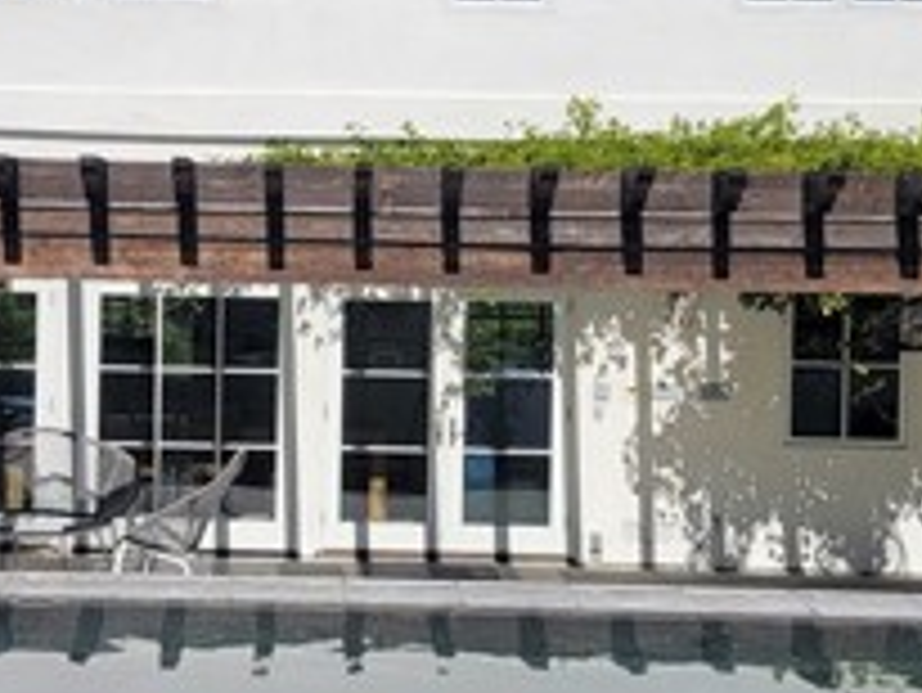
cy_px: 256
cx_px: 306
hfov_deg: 25.8
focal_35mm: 75
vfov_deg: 19.6
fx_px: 1999
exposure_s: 1/1736
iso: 16
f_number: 1.8
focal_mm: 6.7
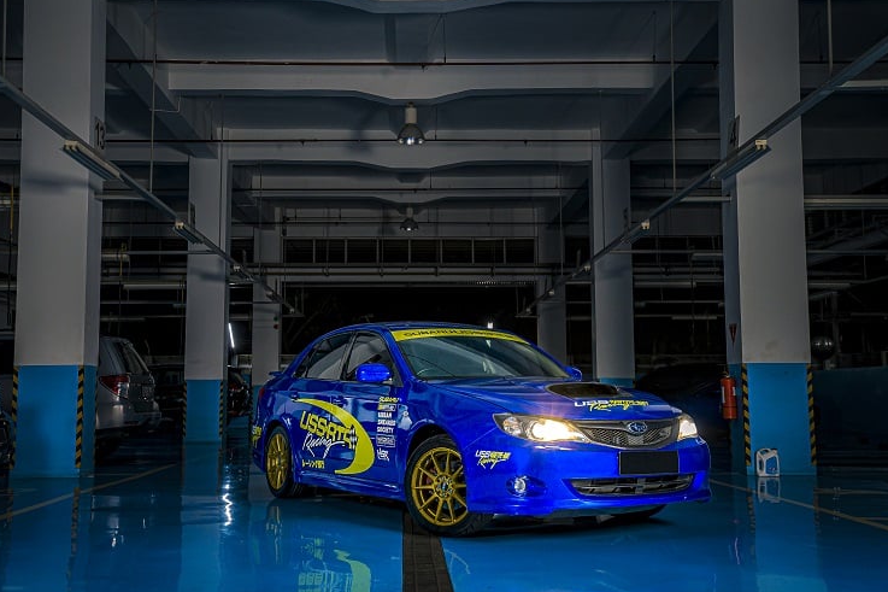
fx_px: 937
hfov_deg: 50.7
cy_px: 307
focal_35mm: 38
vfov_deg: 35.0
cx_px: 418
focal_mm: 35
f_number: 4
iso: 1000
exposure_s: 1/50
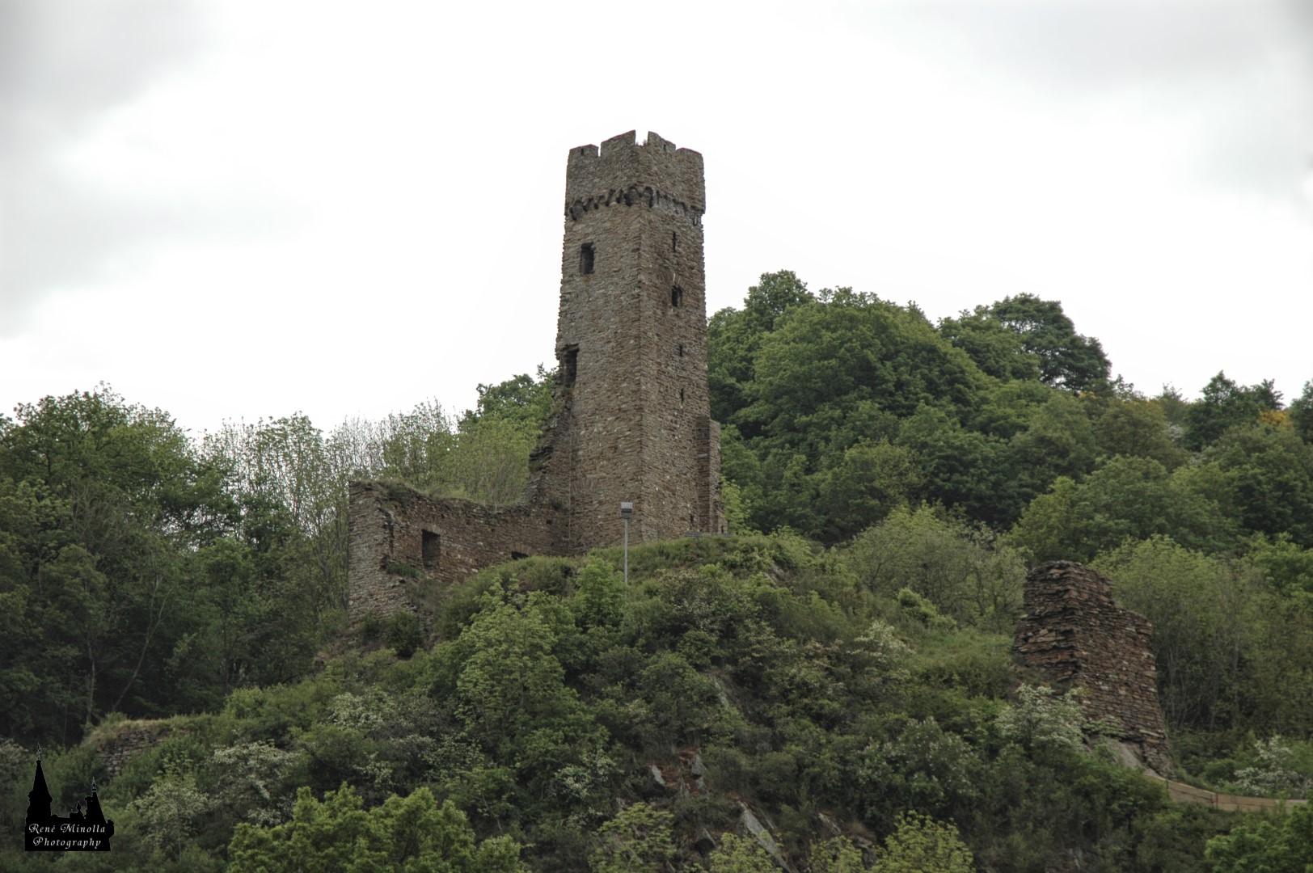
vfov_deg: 13.0
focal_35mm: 105
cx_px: 656
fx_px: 3826
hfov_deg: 19.5
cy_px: 436
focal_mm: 70
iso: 200
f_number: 5.6
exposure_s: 1/125
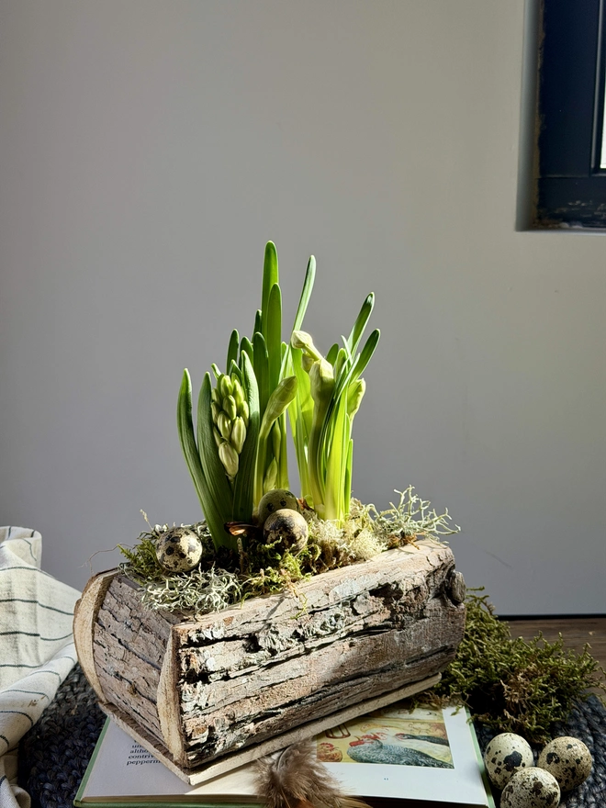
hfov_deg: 30.3
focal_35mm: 48
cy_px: 404
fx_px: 1120
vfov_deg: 39.7
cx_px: 303
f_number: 1.78
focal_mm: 6.76
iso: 64
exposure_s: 1/269
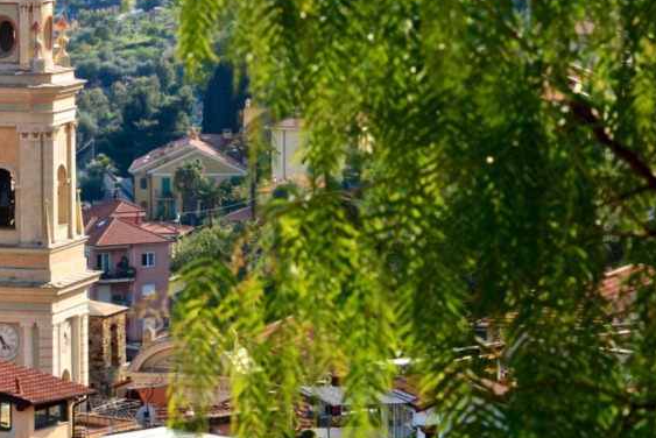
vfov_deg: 5.5
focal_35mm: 250
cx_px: 34
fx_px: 4558
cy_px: 107
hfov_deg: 8.2
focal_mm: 110
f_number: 16
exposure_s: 1/320
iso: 800
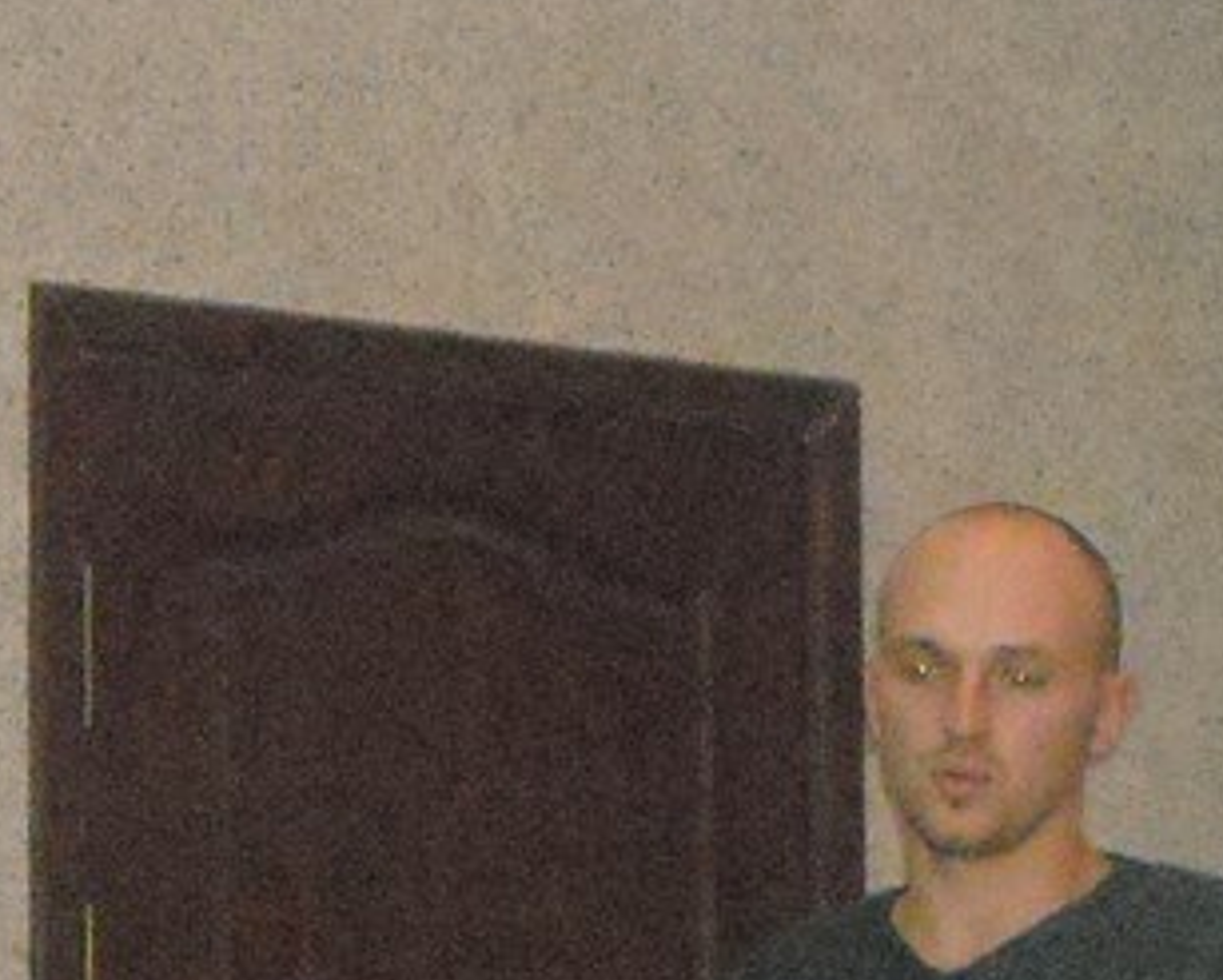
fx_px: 9670
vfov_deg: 5.8
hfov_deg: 7.2
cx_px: 1159
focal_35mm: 267
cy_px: 602
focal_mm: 17.1
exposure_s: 1/125
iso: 1600
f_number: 4.7
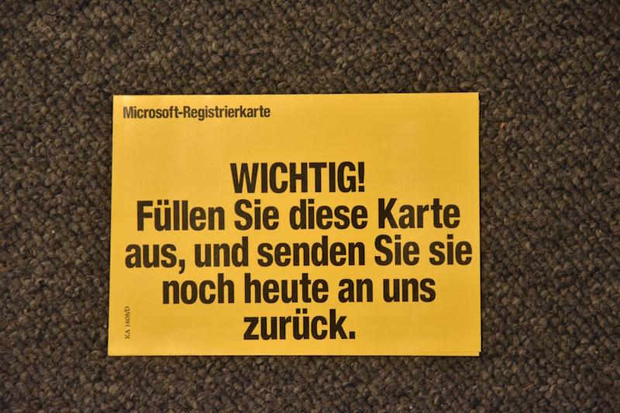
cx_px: 310
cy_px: 206
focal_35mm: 128
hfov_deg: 16.1
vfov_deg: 10.7
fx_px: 2195
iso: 2000
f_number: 5.6
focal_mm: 85
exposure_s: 1/30
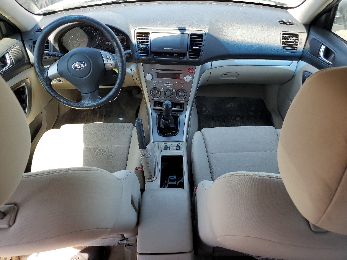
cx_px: 174
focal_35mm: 26
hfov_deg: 67.3
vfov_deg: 53.1
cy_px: 130
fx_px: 261
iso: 50
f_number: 1.5
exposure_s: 1/286
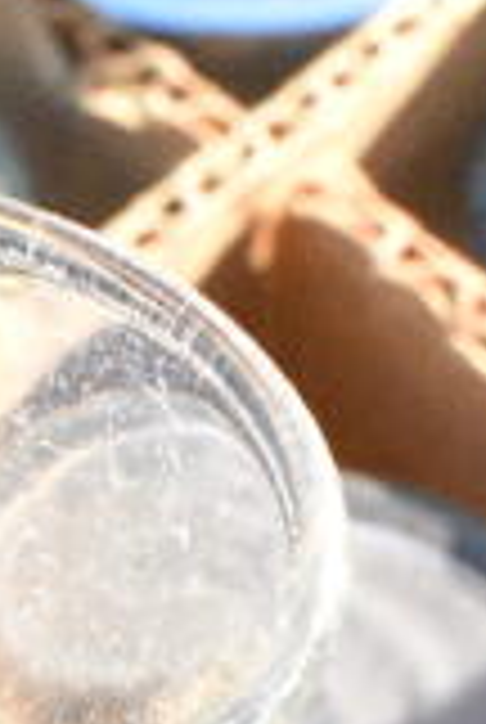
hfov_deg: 5.0
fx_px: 5484
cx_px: -230
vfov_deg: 7.3
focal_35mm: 272
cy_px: 1419
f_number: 16
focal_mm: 32
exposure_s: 1/1000
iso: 6400
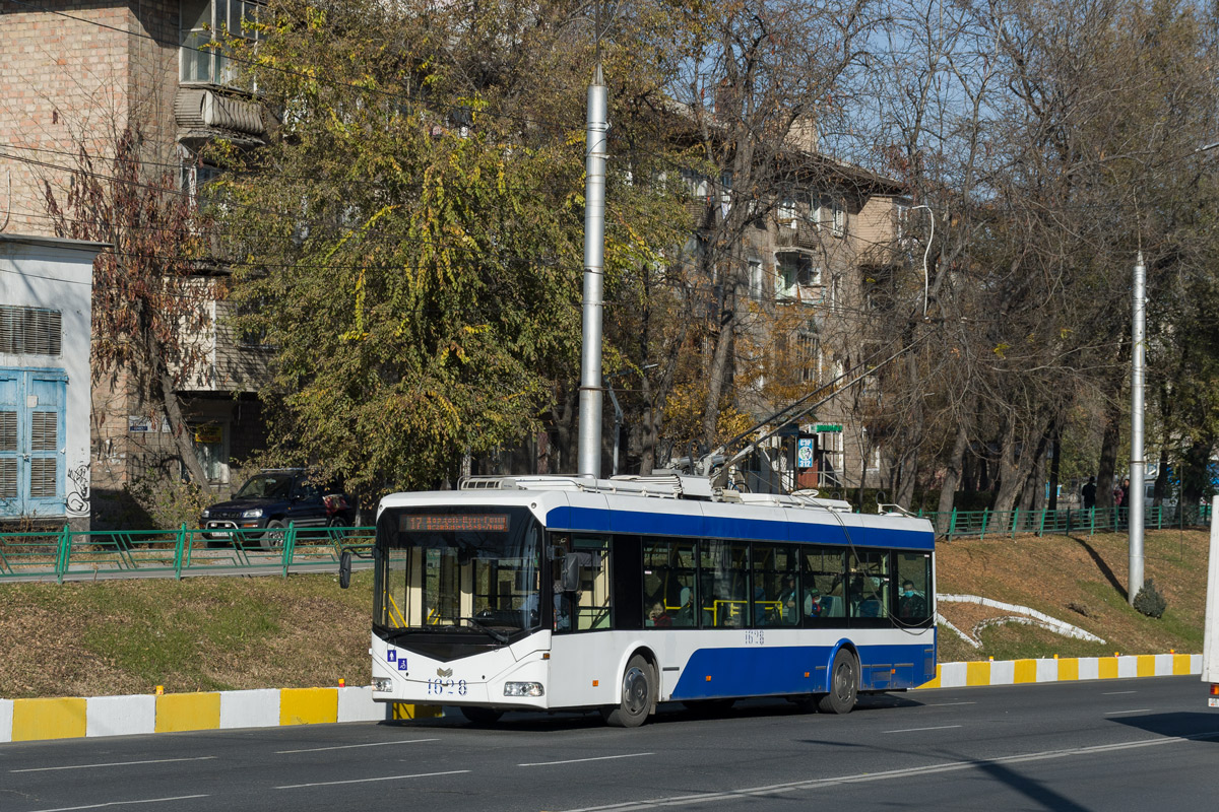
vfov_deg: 26.0
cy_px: 406
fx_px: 1761
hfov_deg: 38.2
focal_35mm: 52
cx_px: 610
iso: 100
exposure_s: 1/800
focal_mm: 35
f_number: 6.3
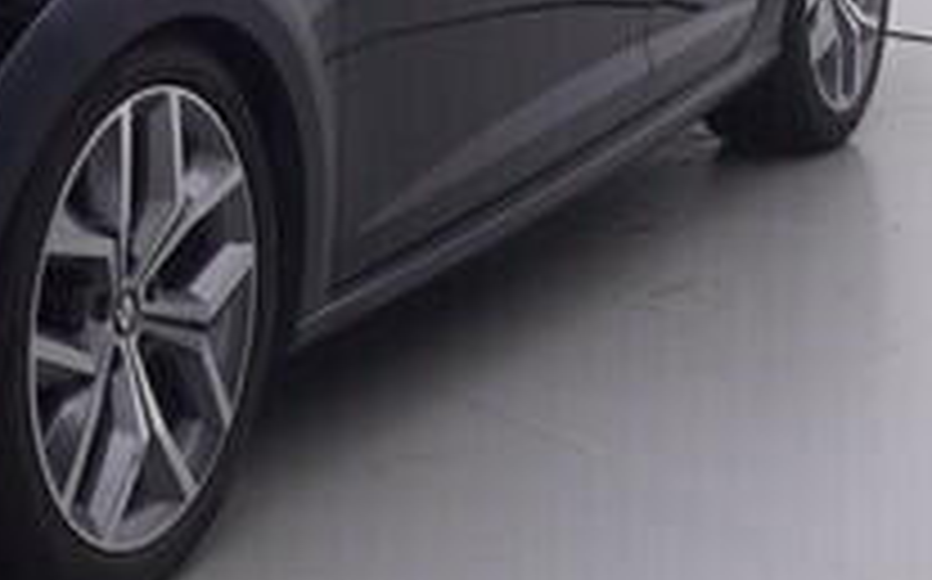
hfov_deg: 17.6
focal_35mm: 114
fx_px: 2881
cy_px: -166
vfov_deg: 11.2
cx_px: -144
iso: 200
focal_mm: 15
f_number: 5
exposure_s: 1/80
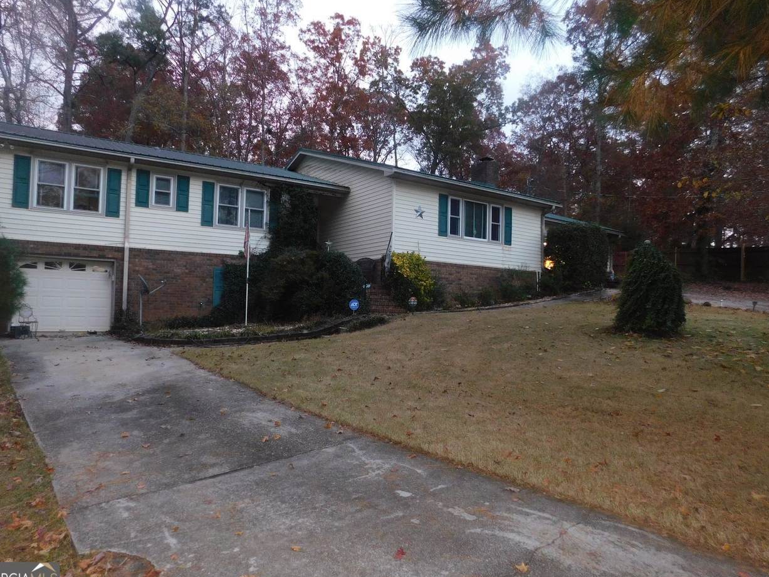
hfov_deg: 71.6
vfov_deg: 56.8
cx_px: 371
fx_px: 533
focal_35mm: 24
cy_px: 291
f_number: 3
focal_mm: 4
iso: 250
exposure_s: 1/30
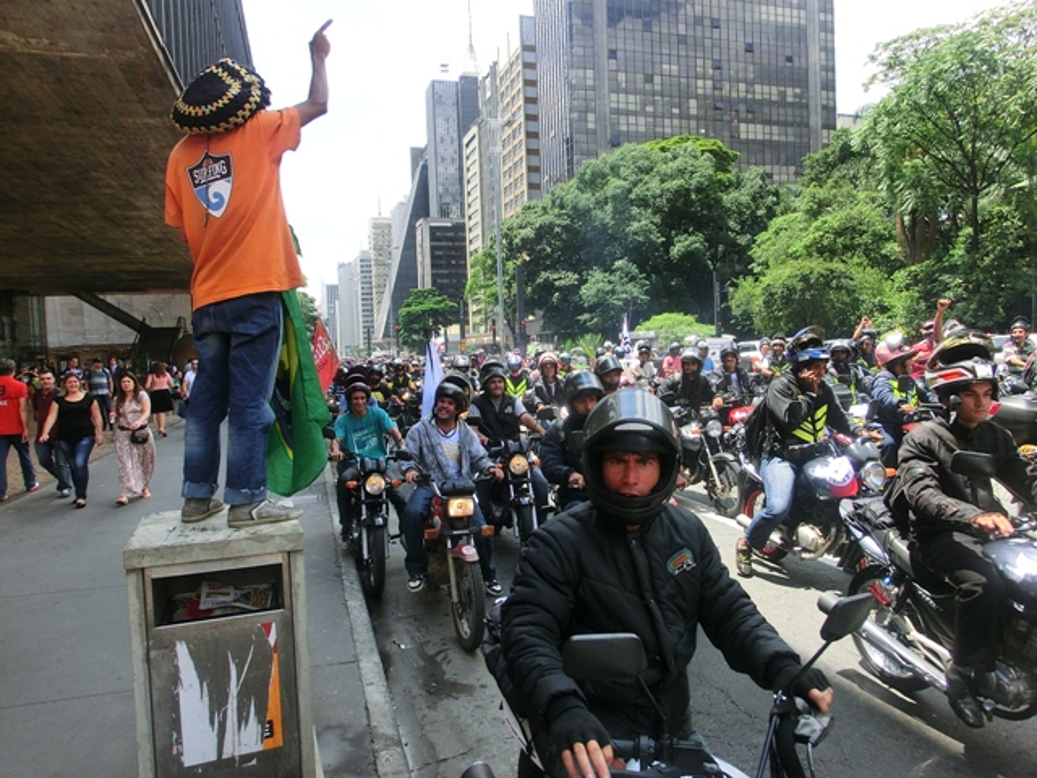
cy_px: 389
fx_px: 719
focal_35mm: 24
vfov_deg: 56.8
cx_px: 518
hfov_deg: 71.6
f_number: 3
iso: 100
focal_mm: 4.24
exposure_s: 1/800
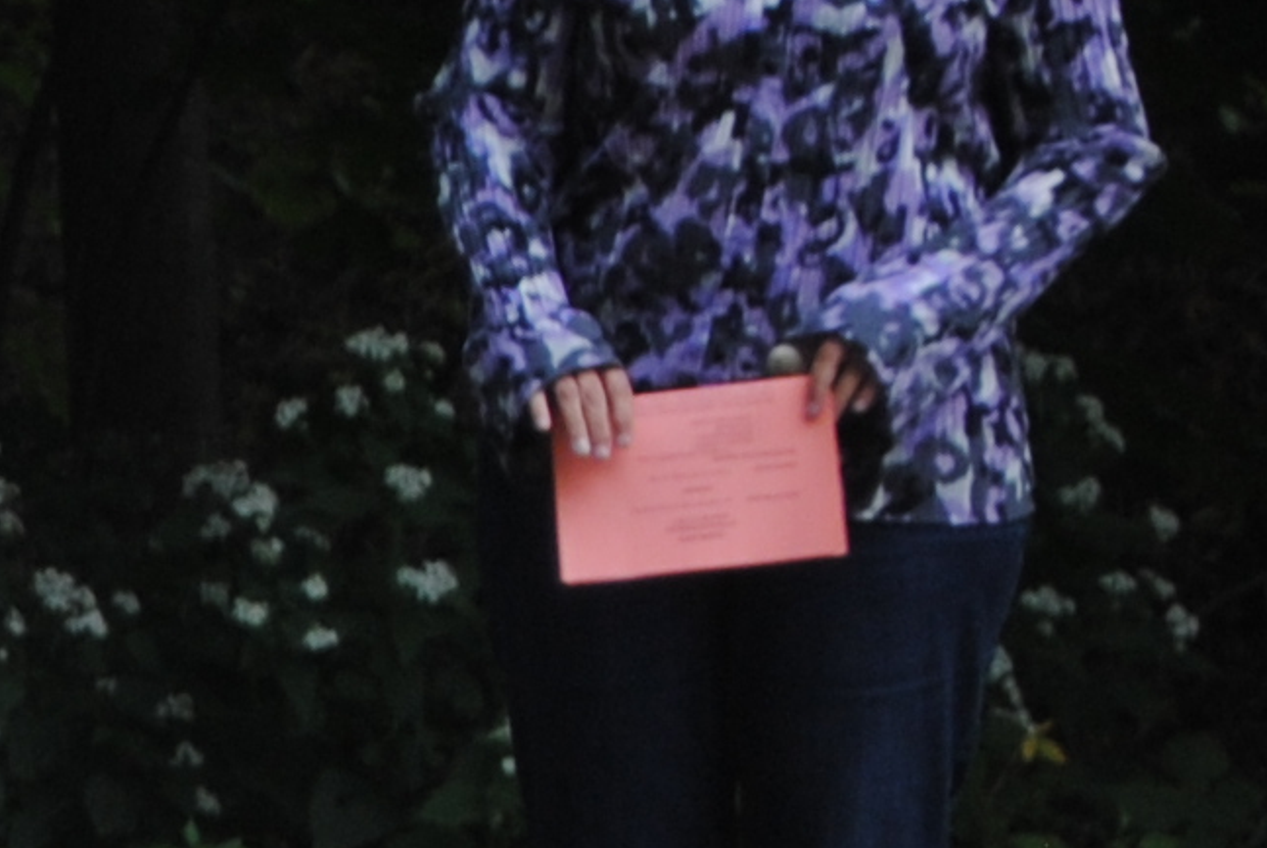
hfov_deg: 4.1
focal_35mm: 494
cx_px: -2299
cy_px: 1859
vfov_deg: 2.8
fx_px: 17405
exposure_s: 1/100
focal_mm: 55
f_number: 5.6
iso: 200
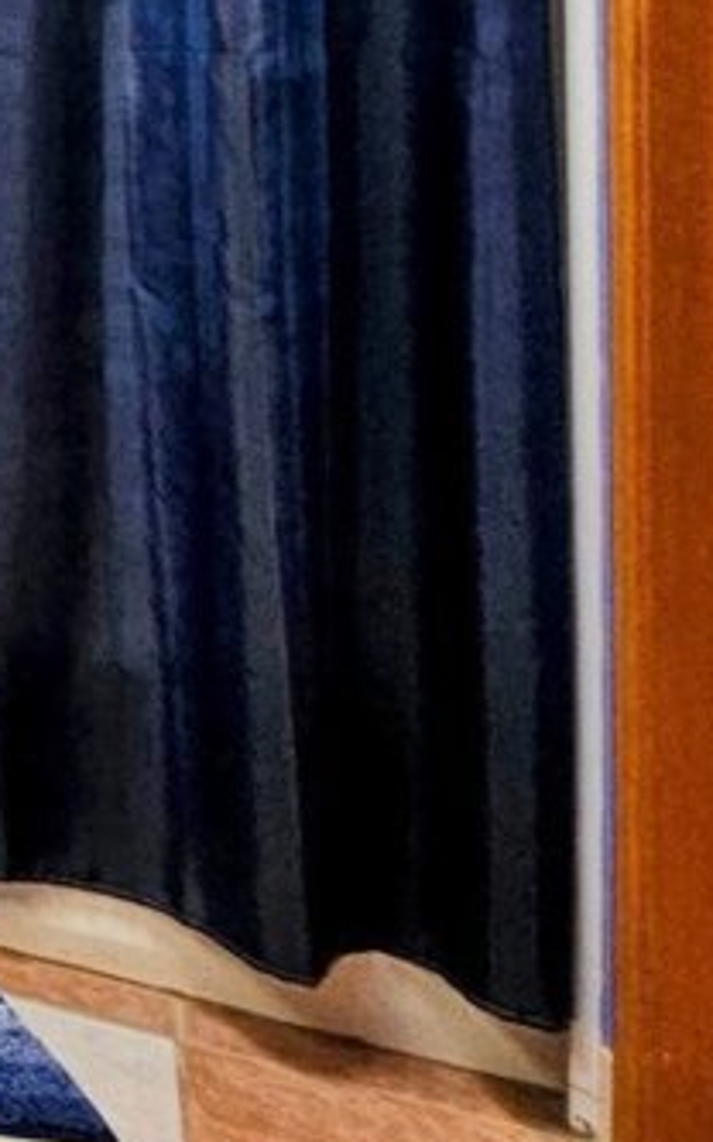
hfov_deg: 11.5
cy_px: -79
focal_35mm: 58
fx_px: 1804
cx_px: -1429
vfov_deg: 31.6
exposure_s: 1/60
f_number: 2.2
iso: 64
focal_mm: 2.2
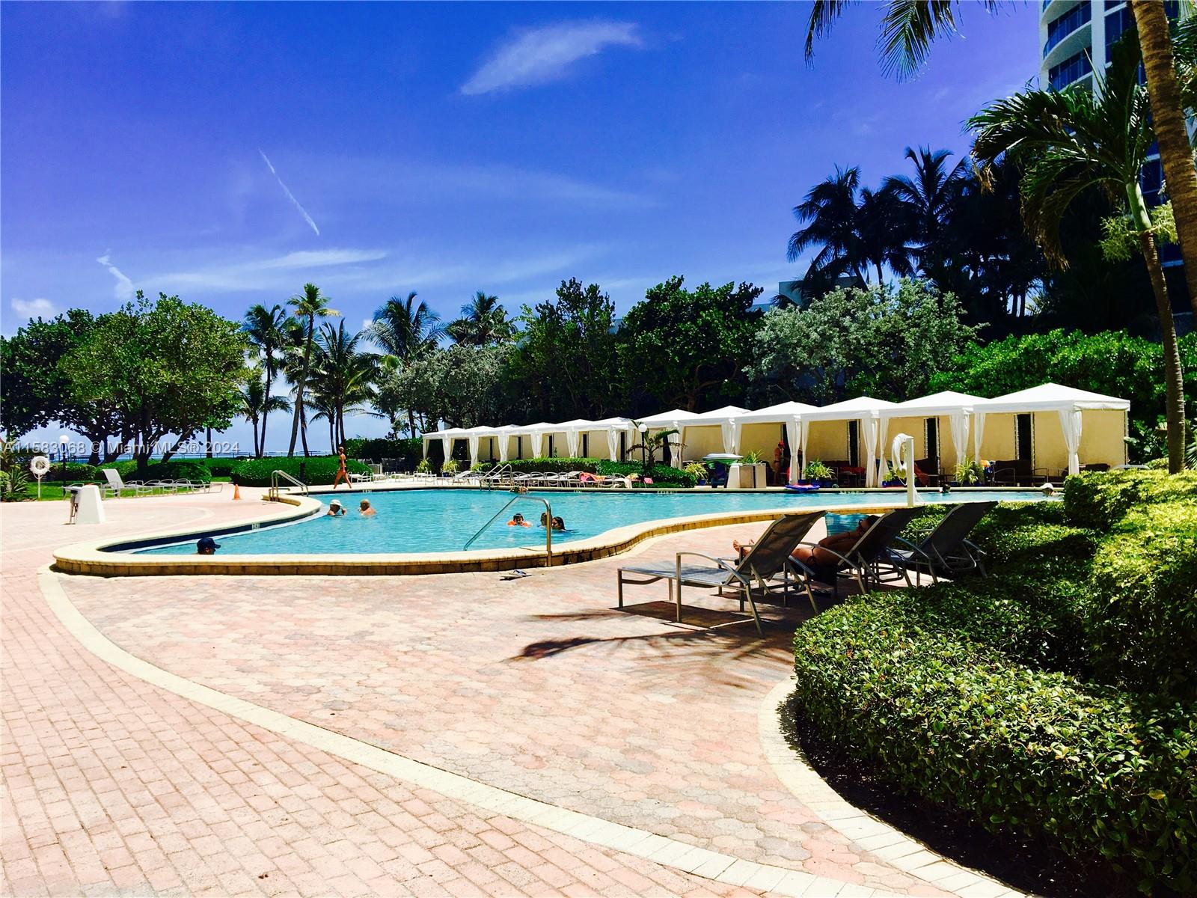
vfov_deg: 48.2
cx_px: 598
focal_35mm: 29
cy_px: 449
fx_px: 1003
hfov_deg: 61.7
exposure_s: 1/2262
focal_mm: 4.15
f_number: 2.2
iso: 25
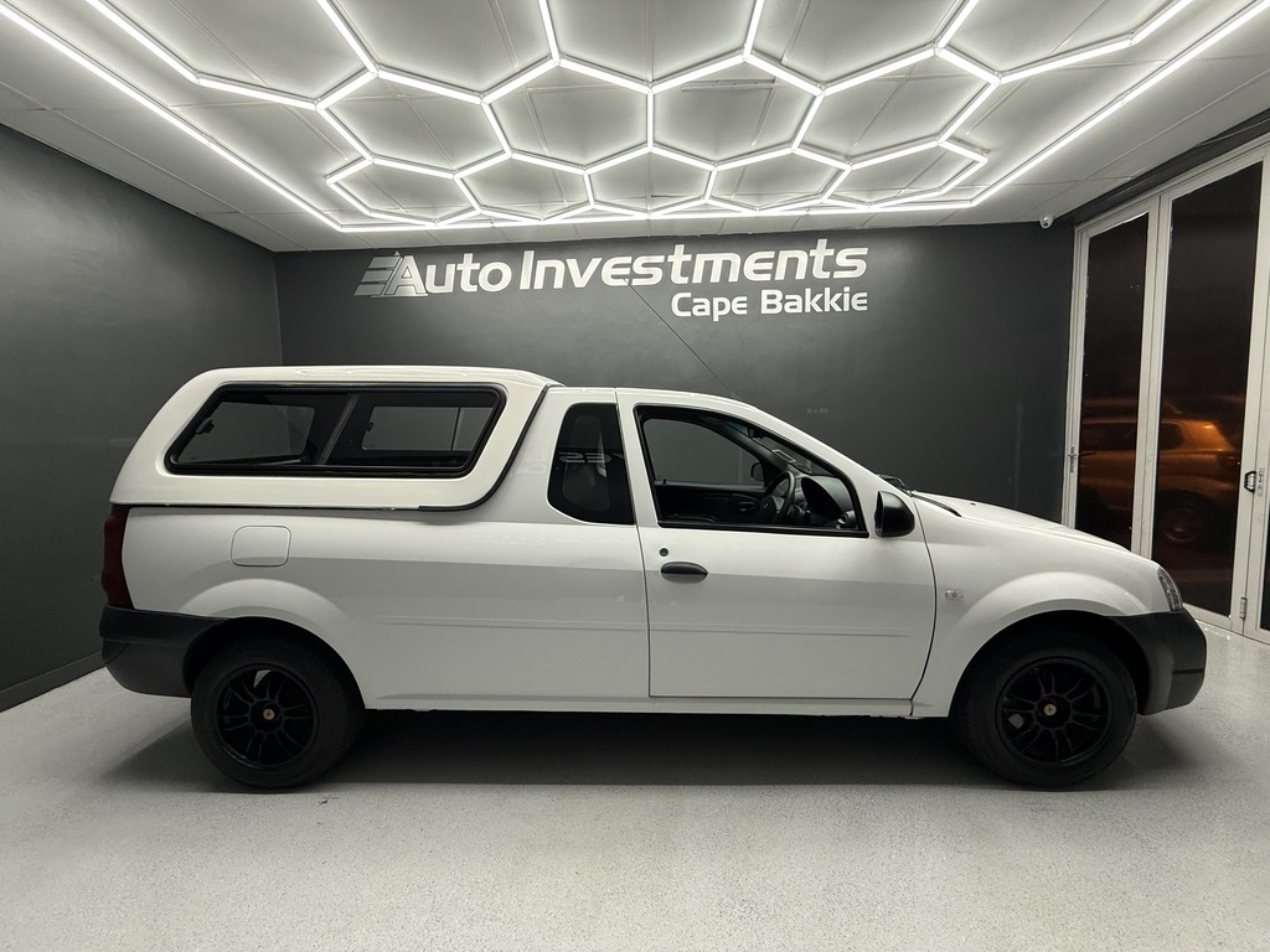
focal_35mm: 14
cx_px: 635
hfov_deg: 102.1
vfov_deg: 85.7
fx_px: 514
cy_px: 476
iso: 160
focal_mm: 2.22
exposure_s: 1/100
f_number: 2.2
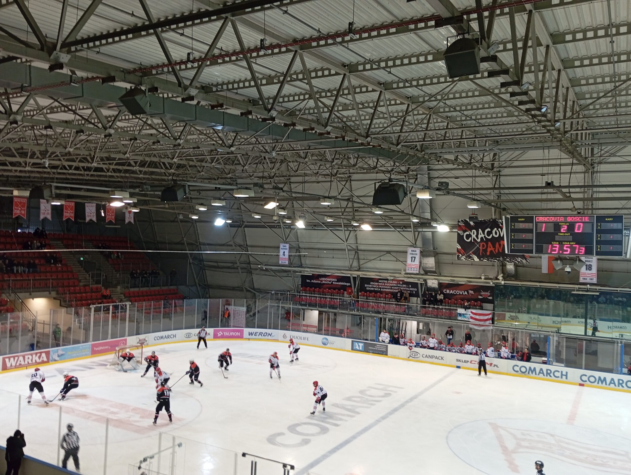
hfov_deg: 63.4
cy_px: 238
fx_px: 511
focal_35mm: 28
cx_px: 316
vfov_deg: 49.9
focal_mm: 4.25
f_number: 1.8
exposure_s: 1/50
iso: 78
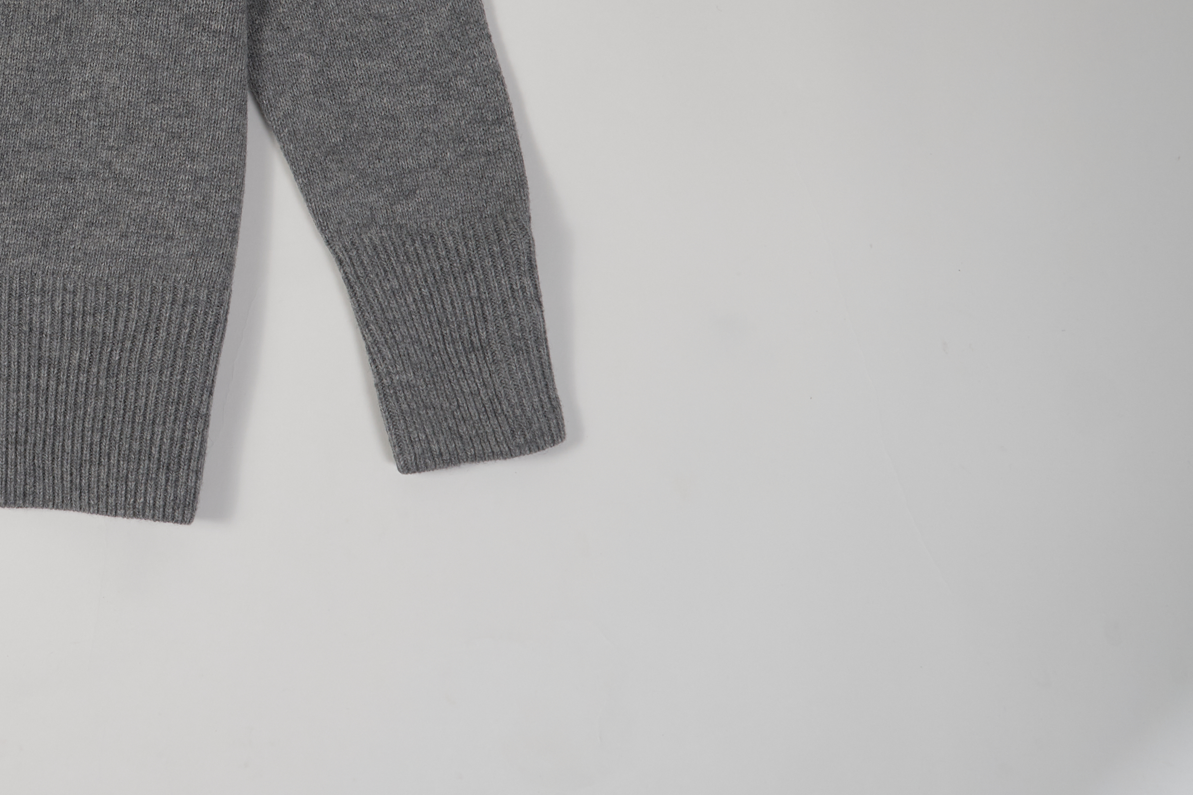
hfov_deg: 29.5
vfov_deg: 21.1
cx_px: -88
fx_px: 2054
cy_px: -20
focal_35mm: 62
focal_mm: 28
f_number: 4
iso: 250
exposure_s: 1/160
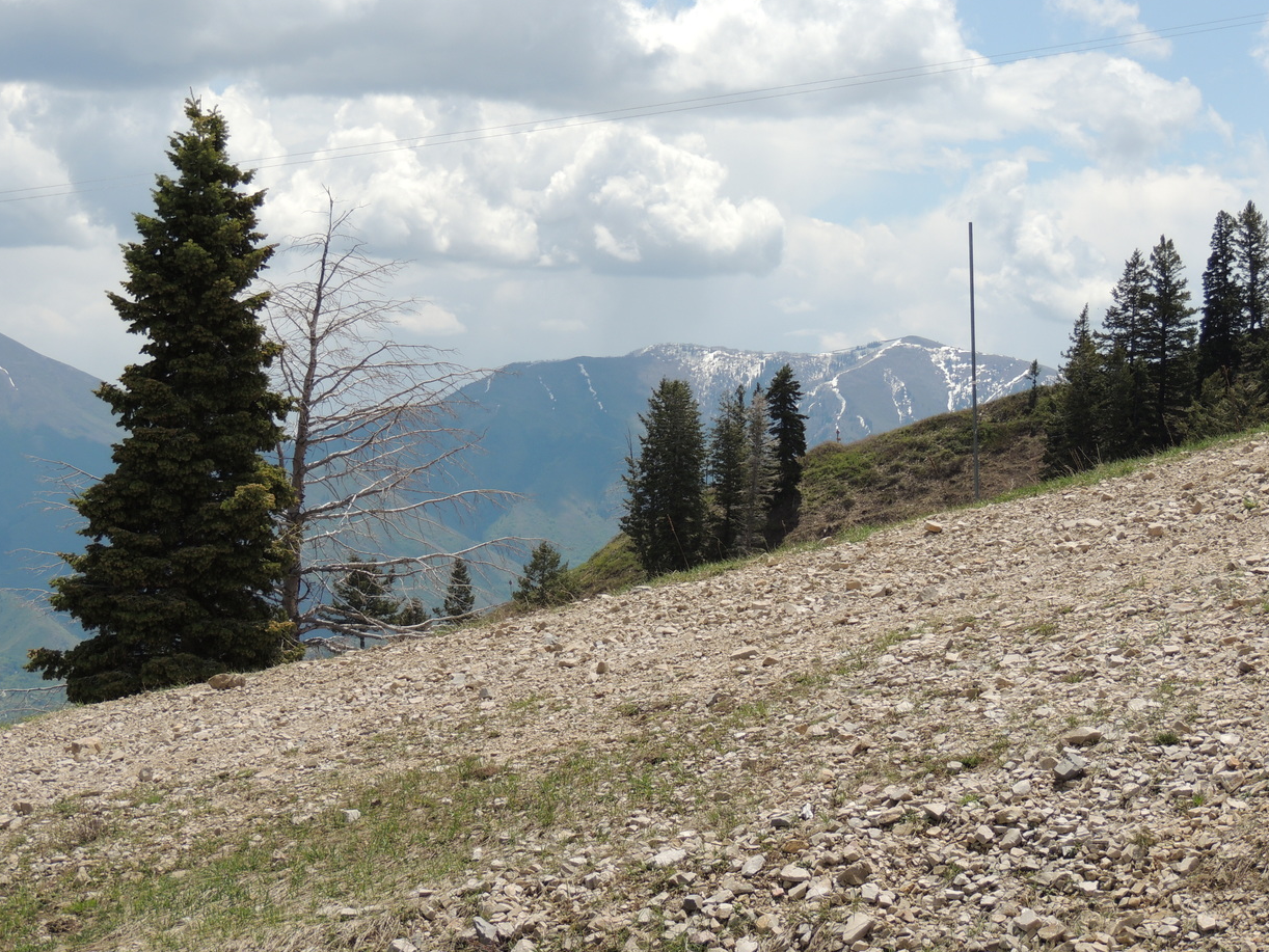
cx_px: 641
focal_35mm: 89
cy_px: 483
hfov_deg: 22.0
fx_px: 3263
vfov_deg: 16.6
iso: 100
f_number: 4
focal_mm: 15.1
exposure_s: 1/1000
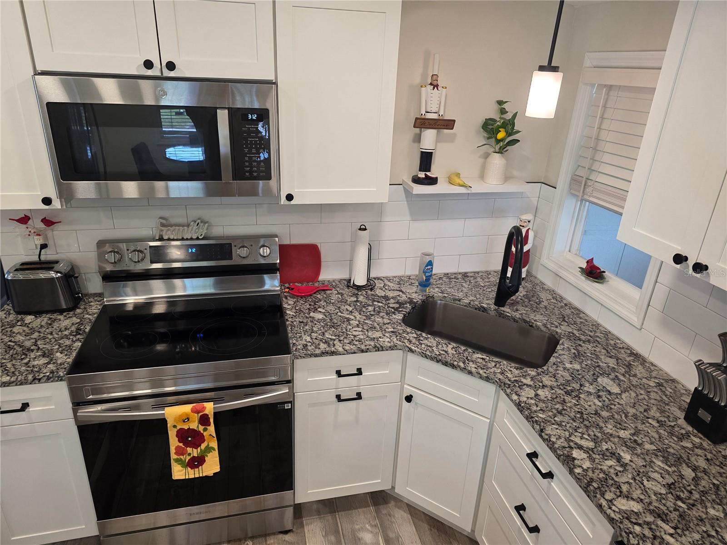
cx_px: 364
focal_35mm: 23
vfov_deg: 58.9
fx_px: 483
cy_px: 272
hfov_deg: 73.9
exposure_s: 1/120
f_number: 1.7
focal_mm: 6.3
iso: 200
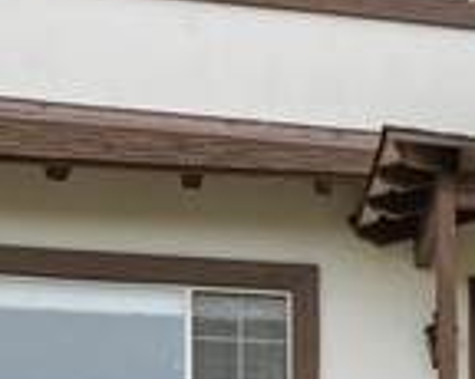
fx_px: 1503
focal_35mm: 107
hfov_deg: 16.3
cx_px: 732
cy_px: 176
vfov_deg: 14.4
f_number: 9
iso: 64
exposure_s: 1/400
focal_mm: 16
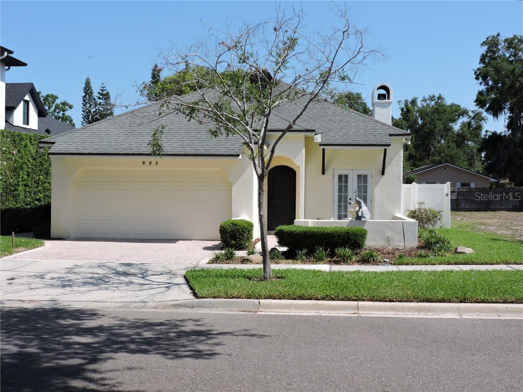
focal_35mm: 43
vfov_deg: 33.6
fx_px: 650
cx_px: 262
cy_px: 196
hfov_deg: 43.9
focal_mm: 7.7
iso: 100
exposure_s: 1/1000
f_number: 3.4
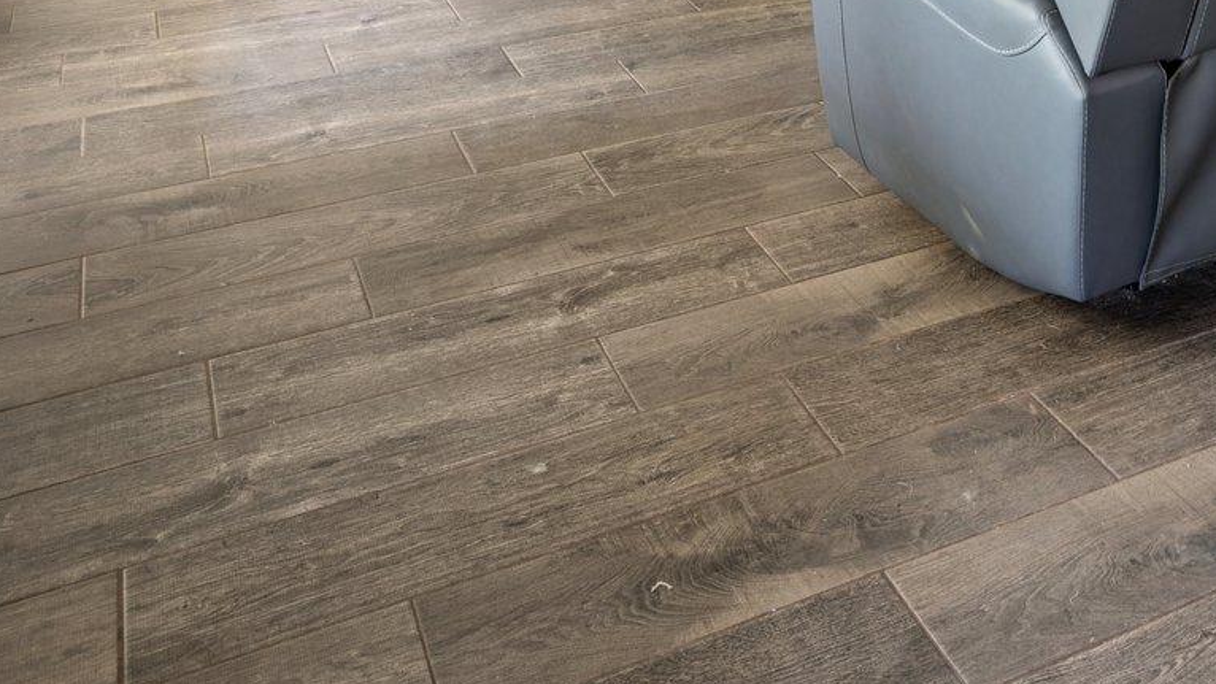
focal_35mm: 42
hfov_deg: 48.0
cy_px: -478
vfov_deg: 21.2
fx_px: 1354
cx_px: 752
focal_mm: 20
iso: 200
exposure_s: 1/2
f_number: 8
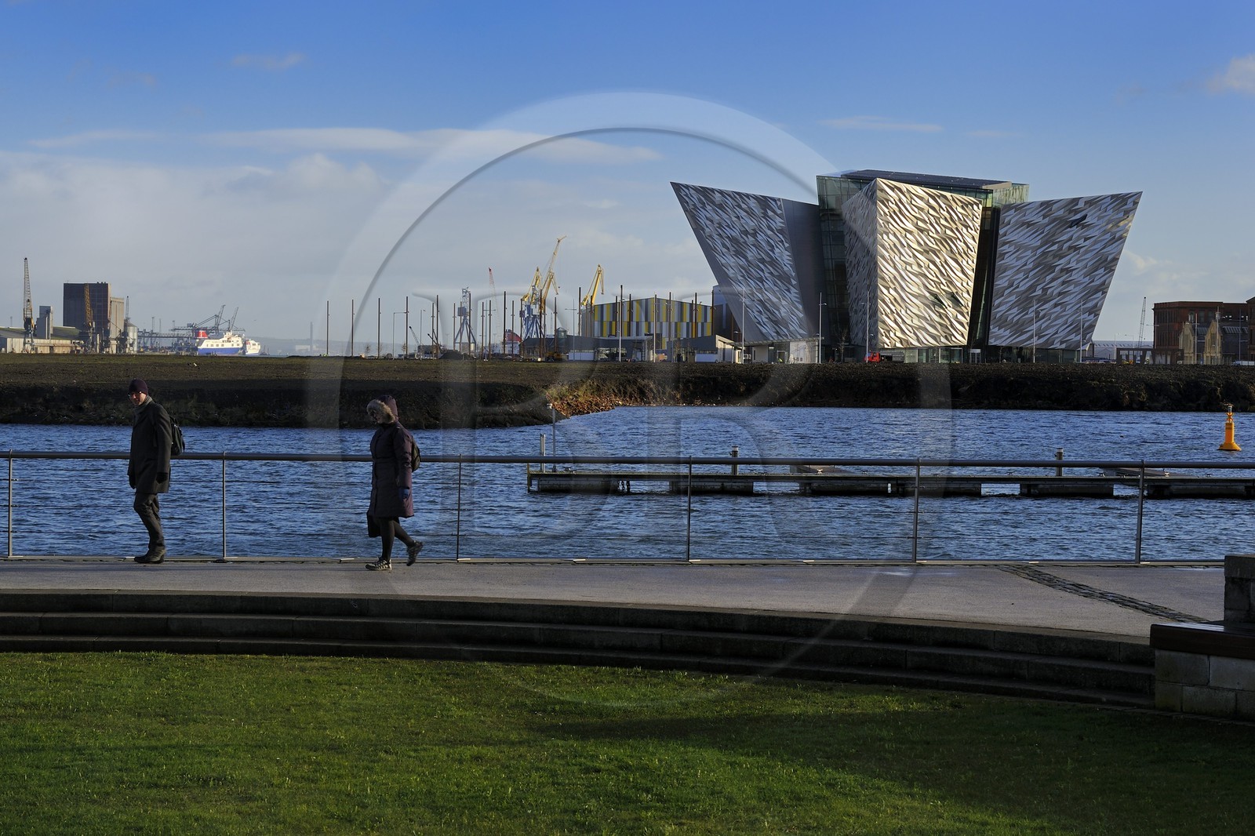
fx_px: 2440
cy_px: 418
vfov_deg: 19.4
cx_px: 628
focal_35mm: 70
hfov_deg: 28.8
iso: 200
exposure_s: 1/160
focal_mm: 70
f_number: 11
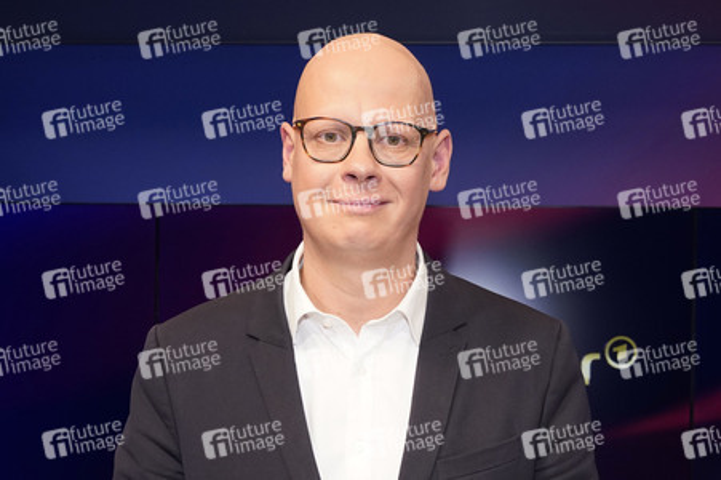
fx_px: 600
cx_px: 360
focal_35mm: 30
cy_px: 240
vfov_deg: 43.5
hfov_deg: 62.0
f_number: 5.6
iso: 2000
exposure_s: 1/125
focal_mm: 30
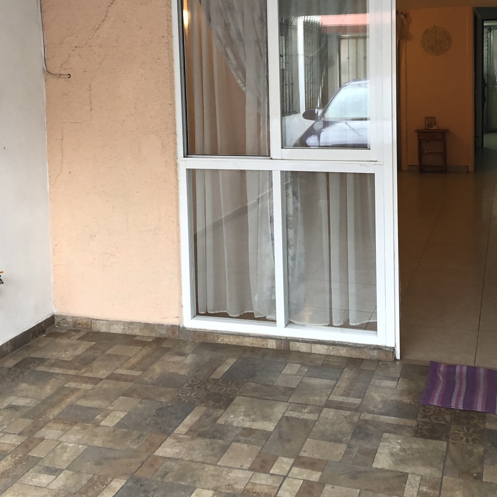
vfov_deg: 38.4
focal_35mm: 43
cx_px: 303
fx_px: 698
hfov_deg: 39.0
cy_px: 139
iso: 32
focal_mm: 3.99
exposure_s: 1/30
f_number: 1.8
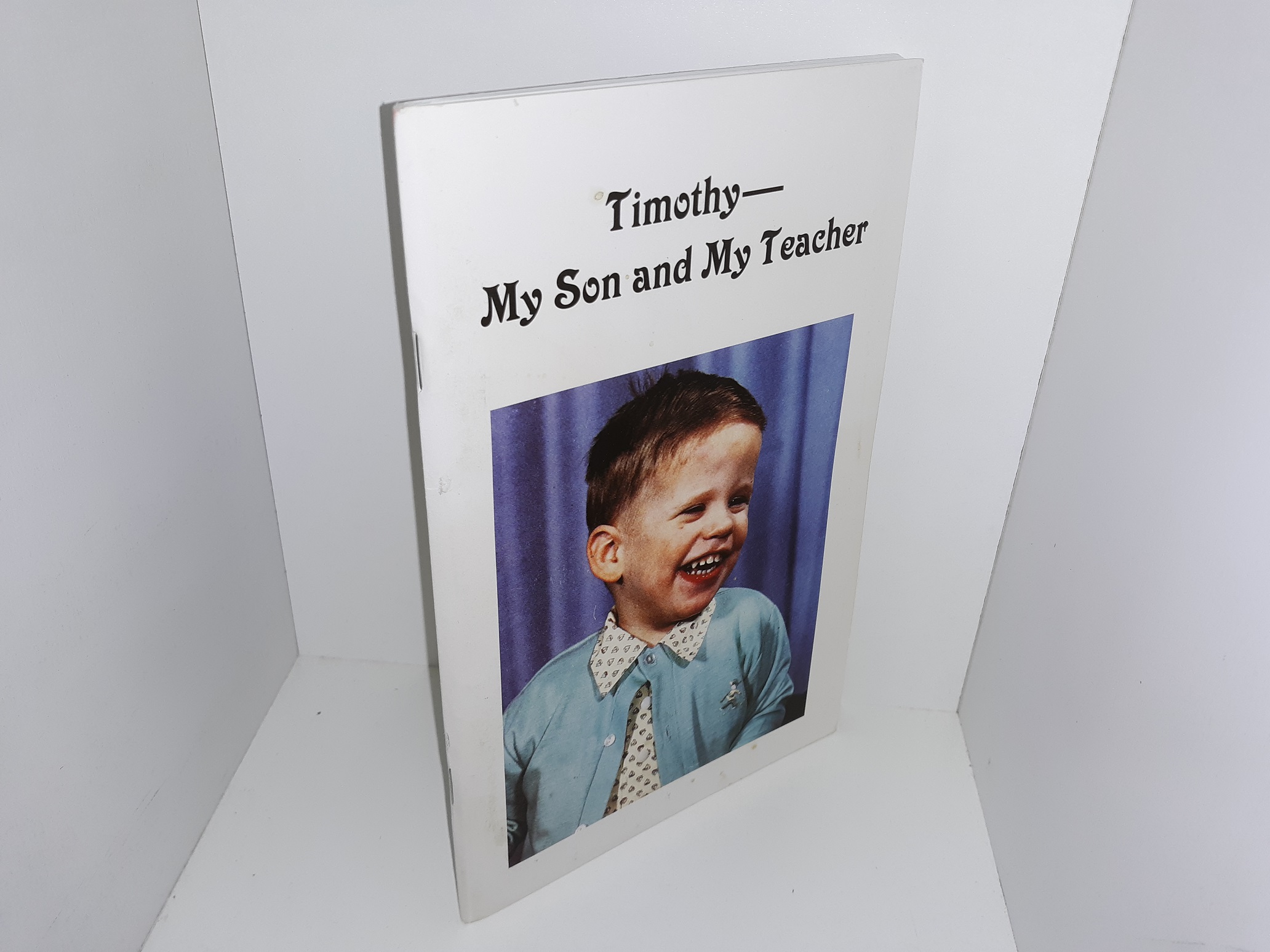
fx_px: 1027
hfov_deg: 63.4
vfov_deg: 49.7
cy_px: 476
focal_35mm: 28
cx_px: 635
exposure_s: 1/179
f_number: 1.7
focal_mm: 3.7
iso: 40
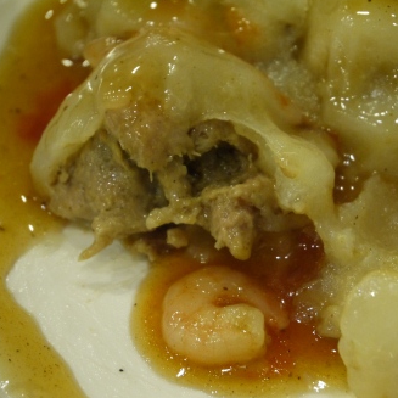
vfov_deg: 18.9
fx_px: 1197
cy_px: 196
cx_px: 230
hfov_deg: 18.9
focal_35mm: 92
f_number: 5.6
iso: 1600
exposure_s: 1/40
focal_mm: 38
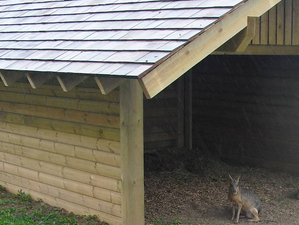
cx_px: 252
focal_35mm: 93
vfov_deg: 15.5
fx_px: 804
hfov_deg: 20.8
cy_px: 248
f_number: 3.1
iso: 100
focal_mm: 6.3
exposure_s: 1/125
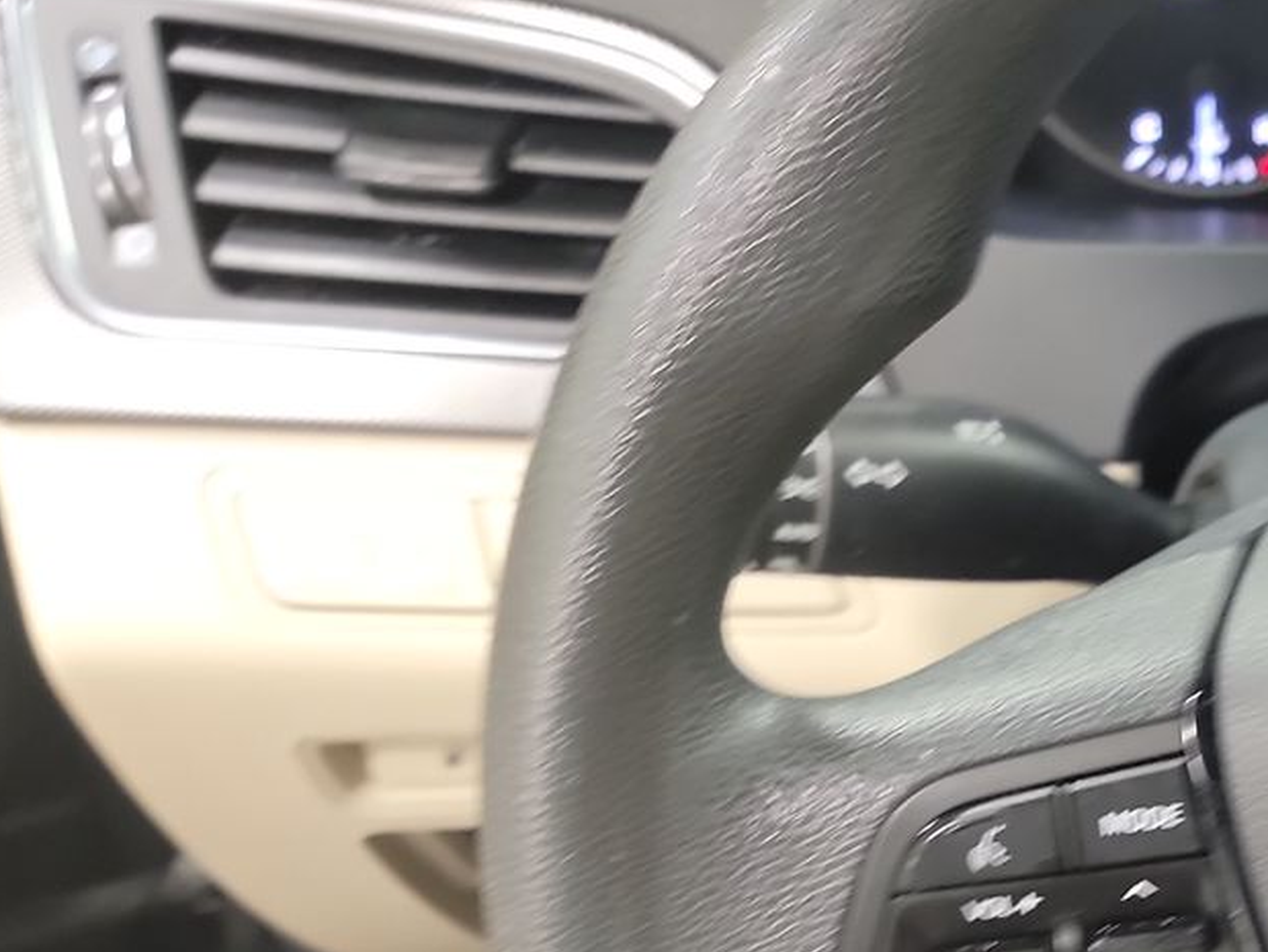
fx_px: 2272
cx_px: 1596
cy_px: 780
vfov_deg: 23.3
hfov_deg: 26.9
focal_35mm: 62
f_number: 1.8
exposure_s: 1/30
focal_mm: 6.7
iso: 848
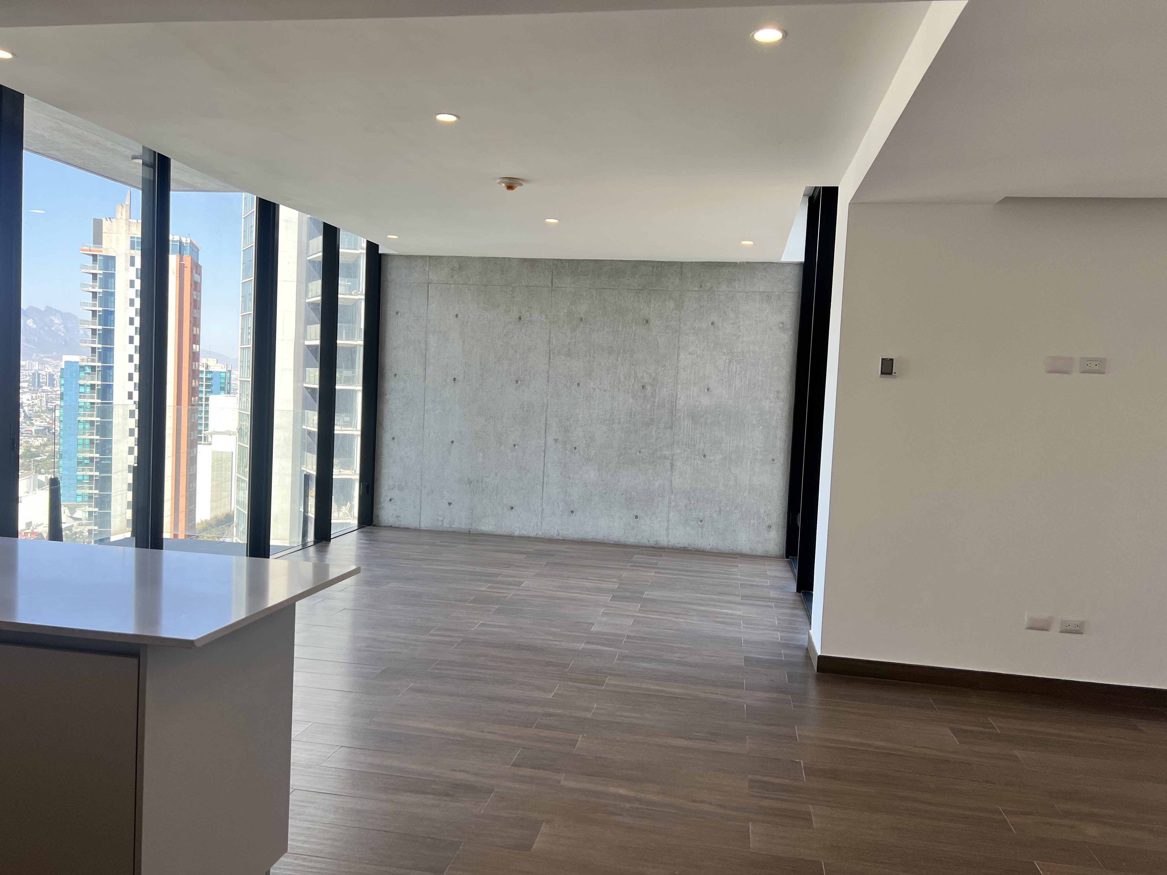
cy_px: 438
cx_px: 584
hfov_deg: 67.3
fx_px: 877
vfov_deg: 53.1
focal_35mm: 26
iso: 50
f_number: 1.5
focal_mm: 5.7
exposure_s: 1/422
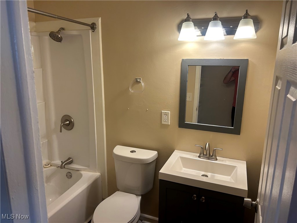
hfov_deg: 67.3
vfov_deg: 53.1
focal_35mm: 26
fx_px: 223
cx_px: 148
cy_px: 112
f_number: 1.5
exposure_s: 1/120
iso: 64
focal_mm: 5.7
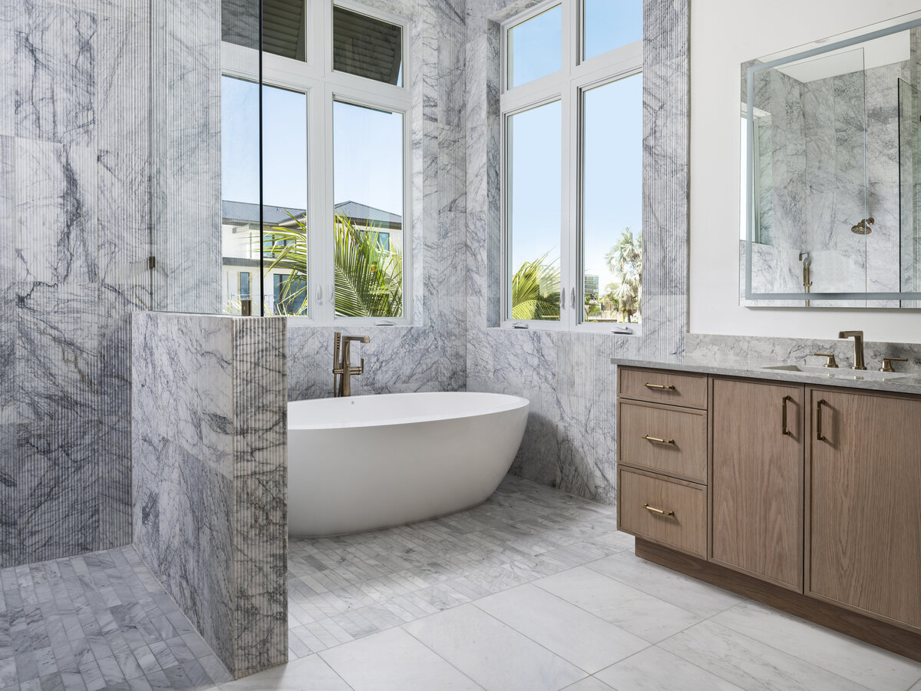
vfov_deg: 58.9
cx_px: 460
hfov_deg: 73.9
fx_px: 612
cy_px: 346
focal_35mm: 23
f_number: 11
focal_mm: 29.1
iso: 200
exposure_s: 1/50
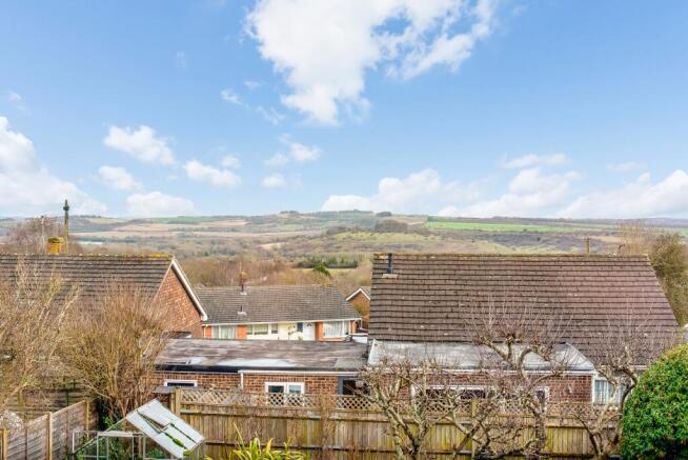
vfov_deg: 27.0
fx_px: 956
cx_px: 344
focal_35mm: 50
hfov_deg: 39.6
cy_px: 230
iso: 400
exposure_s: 1/640
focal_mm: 50
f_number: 7.1
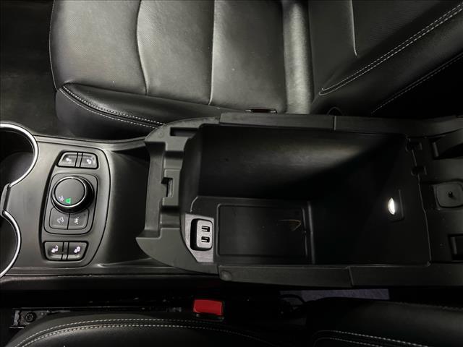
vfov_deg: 53.1
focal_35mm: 26
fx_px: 348
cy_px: 174
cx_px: 232
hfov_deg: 67.3
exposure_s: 1/24
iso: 1000
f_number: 1.5
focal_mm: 5.7
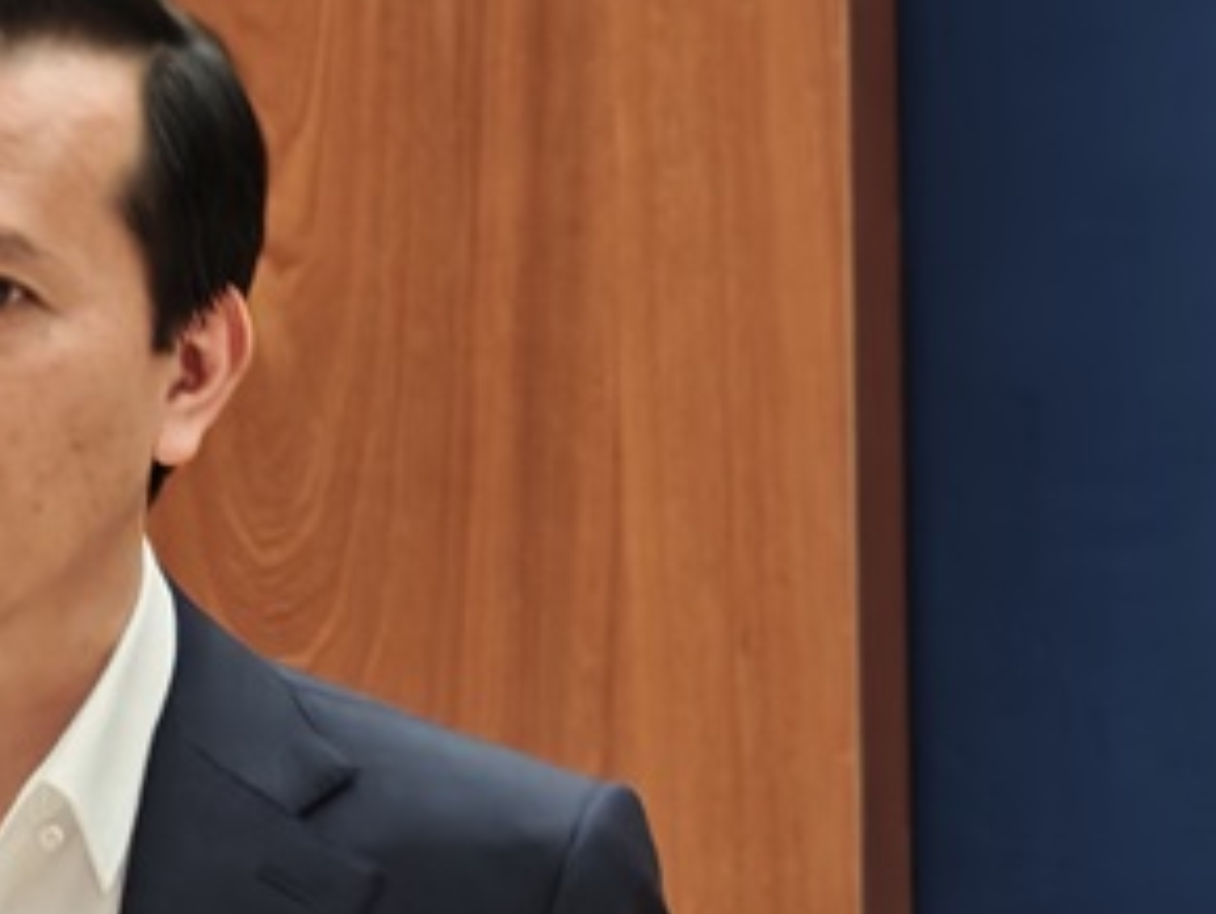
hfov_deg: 2.0
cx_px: -101
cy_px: 1170
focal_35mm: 994
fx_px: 34946
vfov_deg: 1.5
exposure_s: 1/50
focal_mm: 25.1
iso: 500
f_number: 2.6
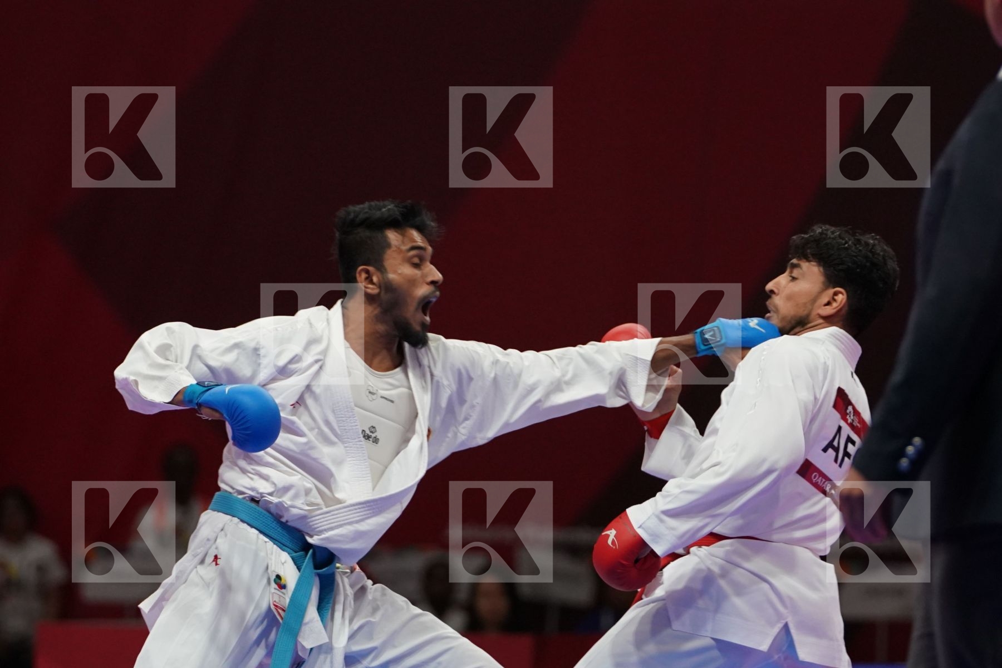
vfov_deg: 4.6
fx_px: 8294
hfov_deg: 6.9
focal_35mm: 298
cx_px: 501
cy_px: 334
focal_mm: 199
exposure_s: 1/1000
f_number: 4
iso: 2500
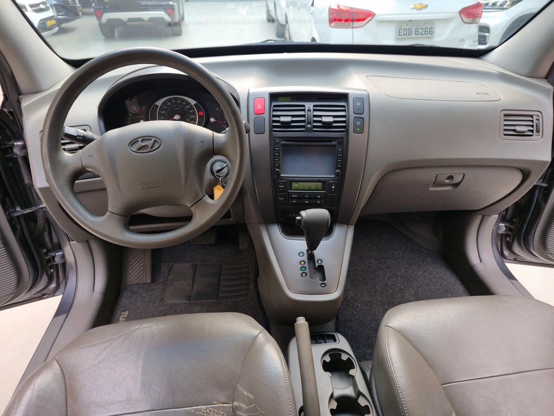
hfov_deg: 73.9
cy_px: 208
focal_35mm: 23
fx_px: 368
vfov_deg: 58.9
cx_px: 277
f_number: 1.7
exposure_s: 1/60
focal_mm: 6.3
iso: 40
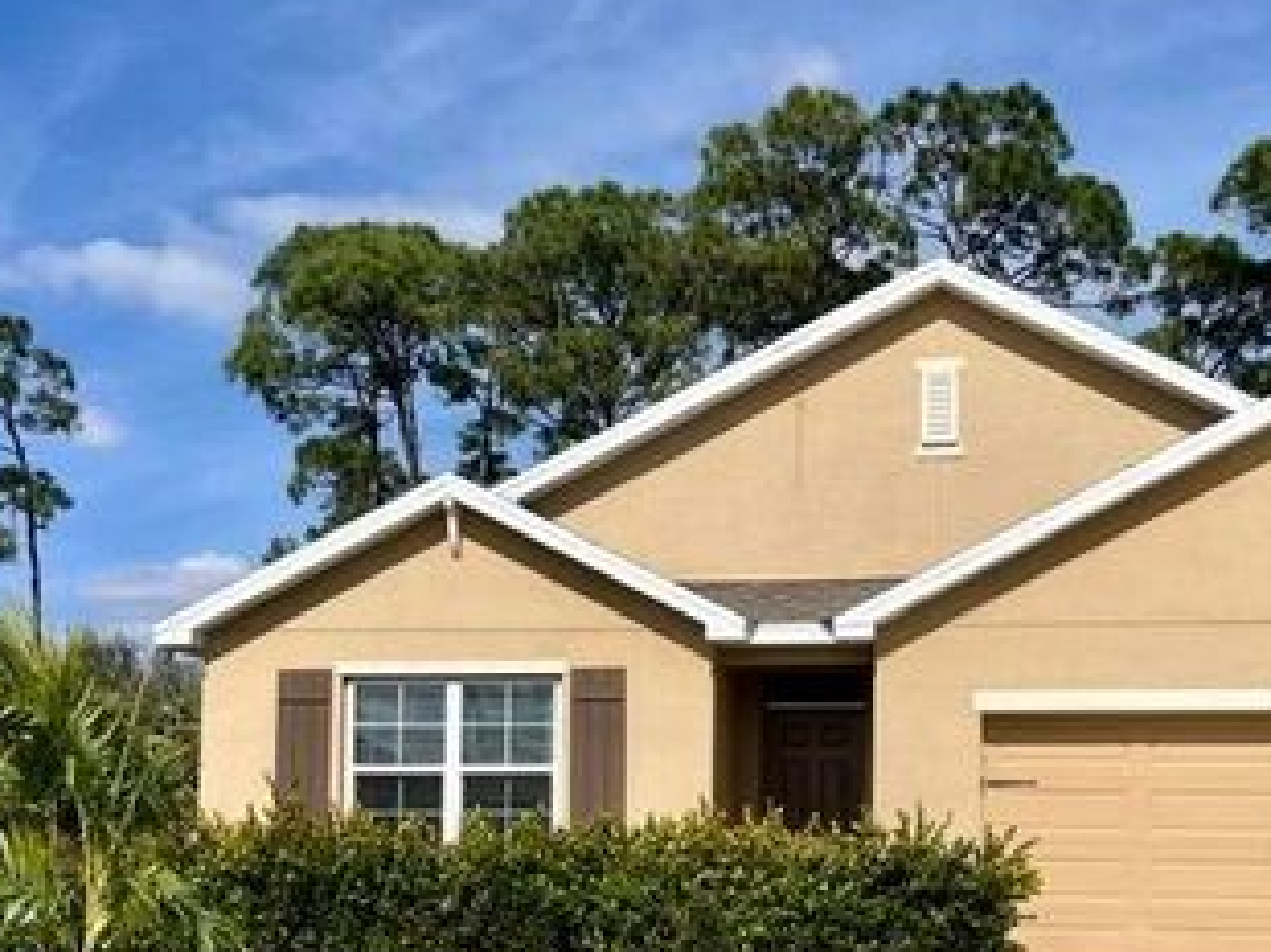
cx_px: 964
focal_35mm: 42
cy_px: 593
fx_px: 1541
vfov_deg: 34.1
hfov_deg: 43.3
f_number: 1.6
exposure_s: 1/7874
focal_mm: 5.1
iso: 50
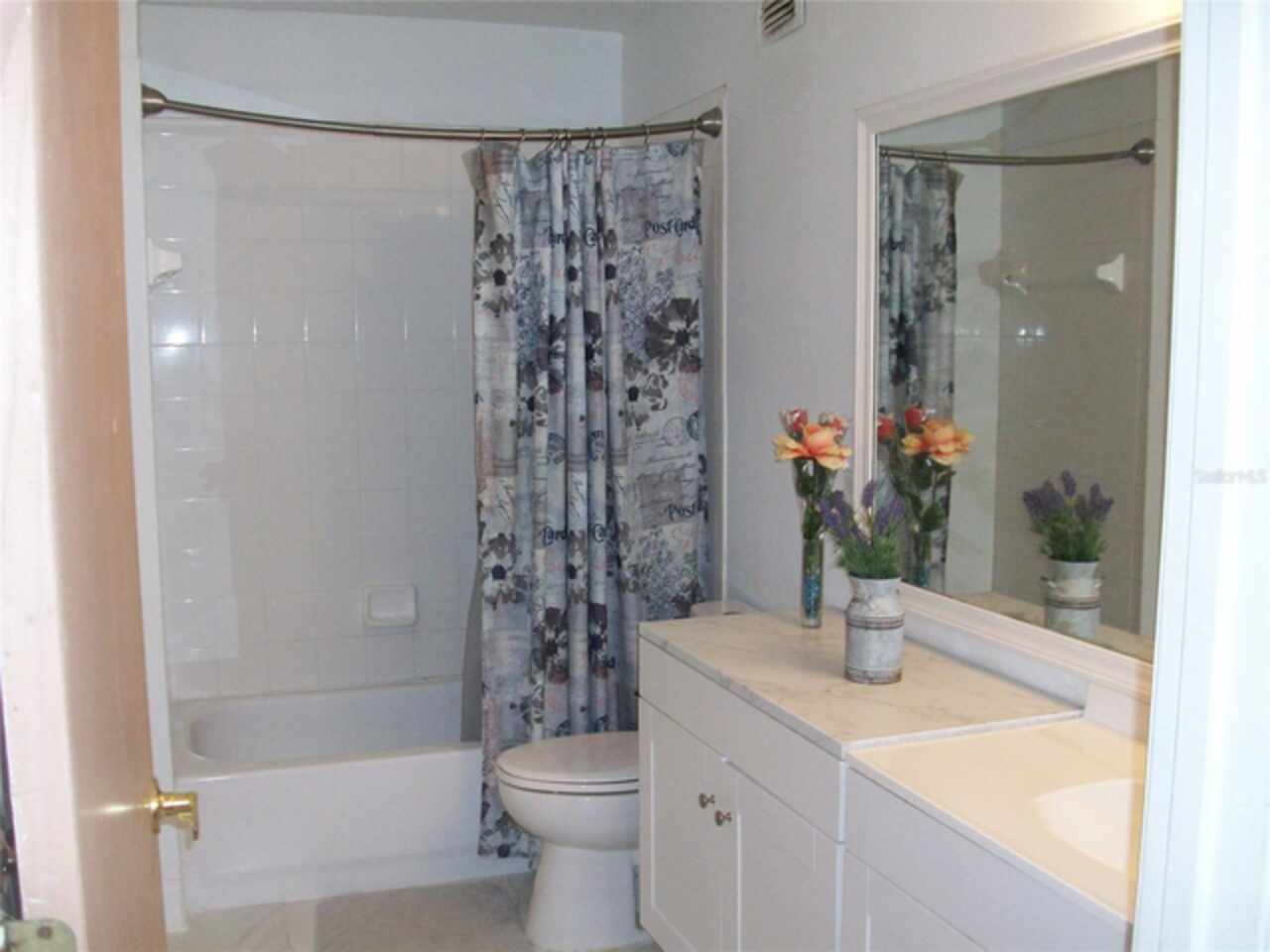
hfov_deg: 54.0
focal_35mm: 34
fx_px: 1247
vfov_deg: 41.8
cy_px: 476
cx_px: 635
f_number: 2.8
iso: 160
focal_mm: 5.7
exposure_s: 1/60
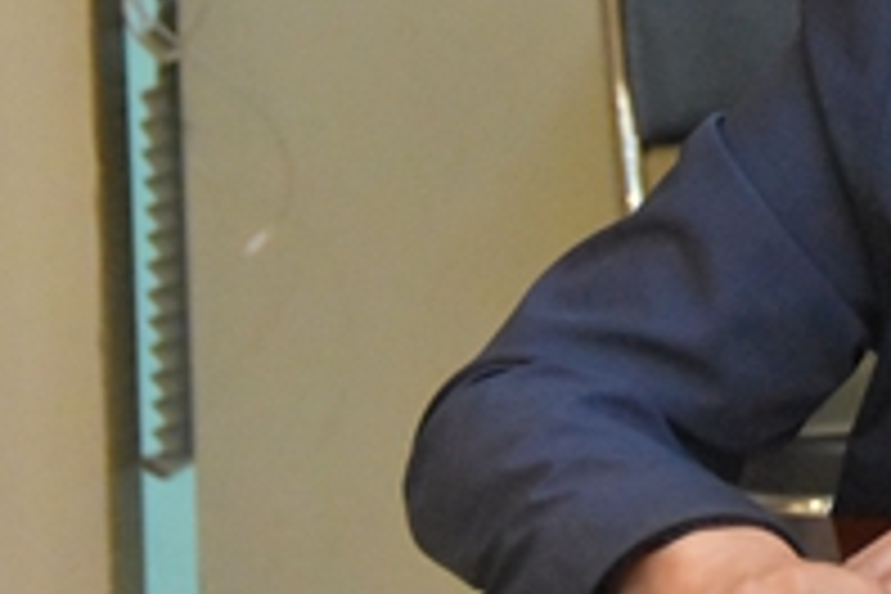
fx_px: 6311
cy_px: 22
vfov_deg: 5.4
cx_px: 1336
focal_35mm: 255
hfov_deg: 7.9
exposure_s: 1/125
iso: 12800
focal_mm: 56
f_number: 4.8
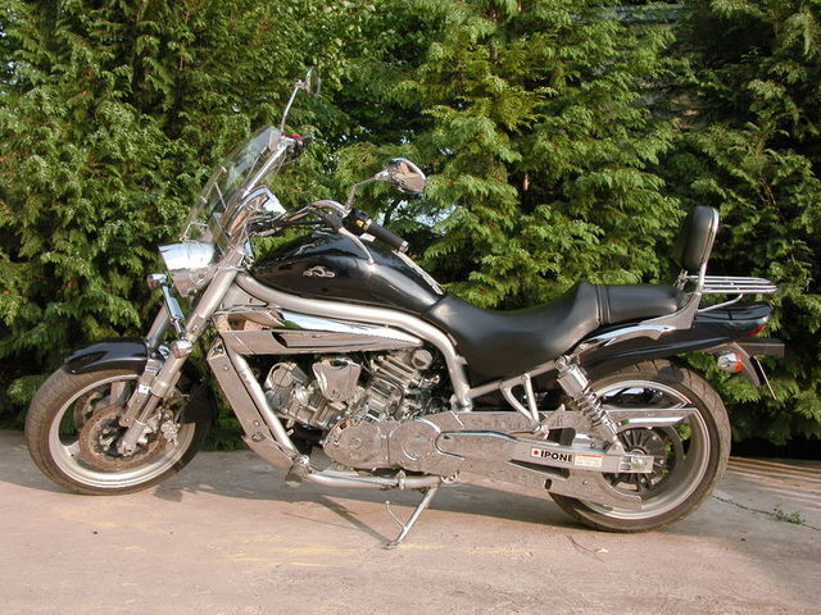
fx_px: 806
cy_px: 308
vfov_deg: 41.8
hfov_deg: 54.0
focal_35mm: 34
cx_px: 410
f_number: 4.5
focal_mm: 8.9
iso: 100
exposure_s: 1/158
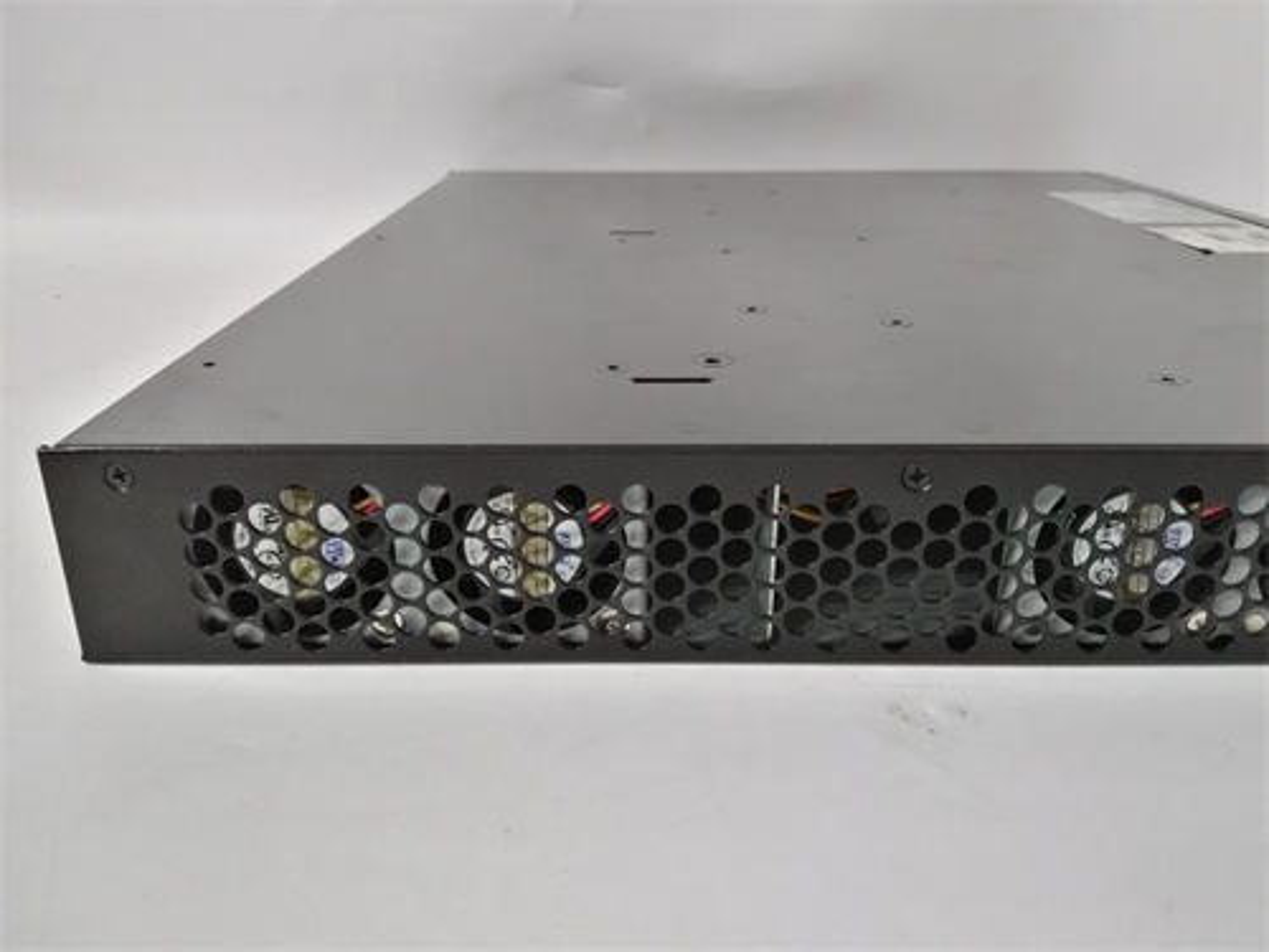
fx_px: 953
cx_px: 634
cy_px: 476
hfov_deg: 67.3
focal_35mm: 26
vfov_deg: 53.1
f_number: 1.8
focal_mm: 3.63
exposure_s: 1/24
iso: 421
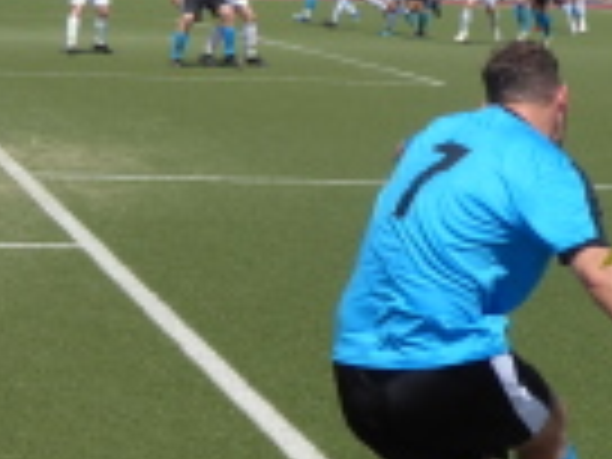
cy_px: 234
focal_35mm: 165
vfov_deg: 9.0
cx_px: 310
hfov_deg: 12.0
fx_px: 2917
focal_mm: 9
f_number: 4.1
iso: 80
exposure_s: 1/800
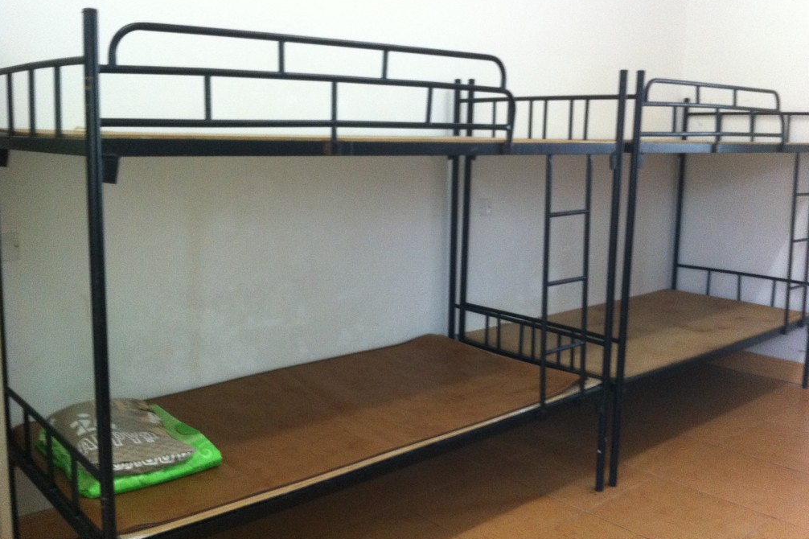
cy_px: 246
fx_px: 831
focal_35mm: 37
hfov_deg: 51.9
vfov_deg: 35.9
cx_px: 410
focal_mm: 3.85
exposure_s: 1/15
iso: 320
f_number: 2.8
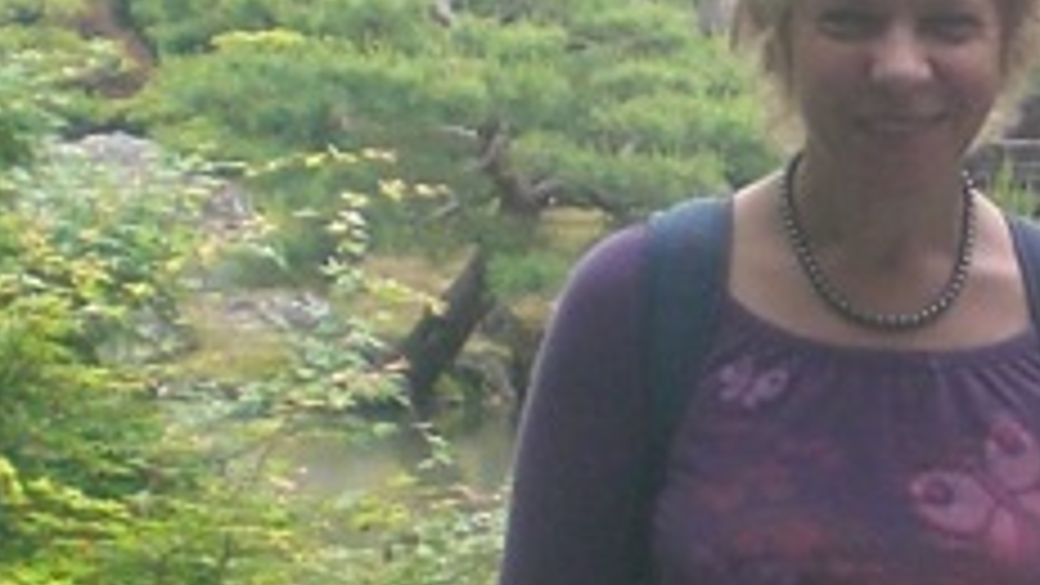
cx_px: 1261
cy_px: 634
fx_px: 4937
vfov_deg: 6.8
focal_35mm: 179
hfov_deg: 11.8
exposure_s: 1/80
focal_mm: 6.3
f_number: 3.1
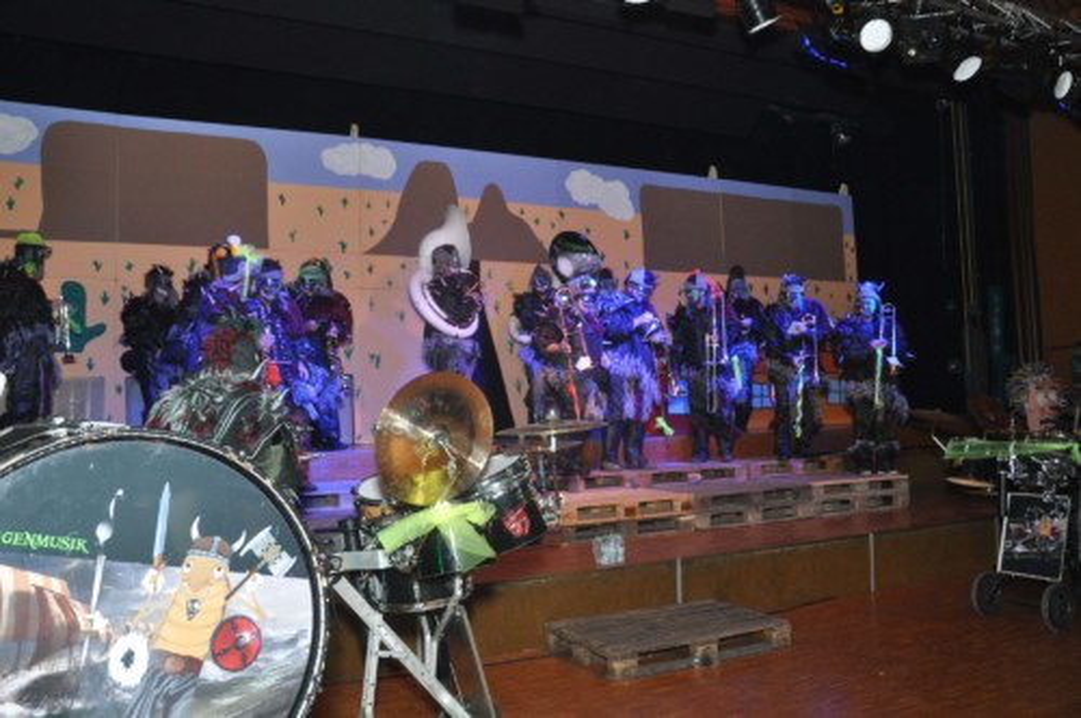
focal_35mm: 32
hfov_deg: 59.6
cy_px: 359
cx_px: 540
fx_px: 945
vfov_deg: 41.6
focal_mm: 21
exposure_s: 1/60
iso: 800
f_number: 4
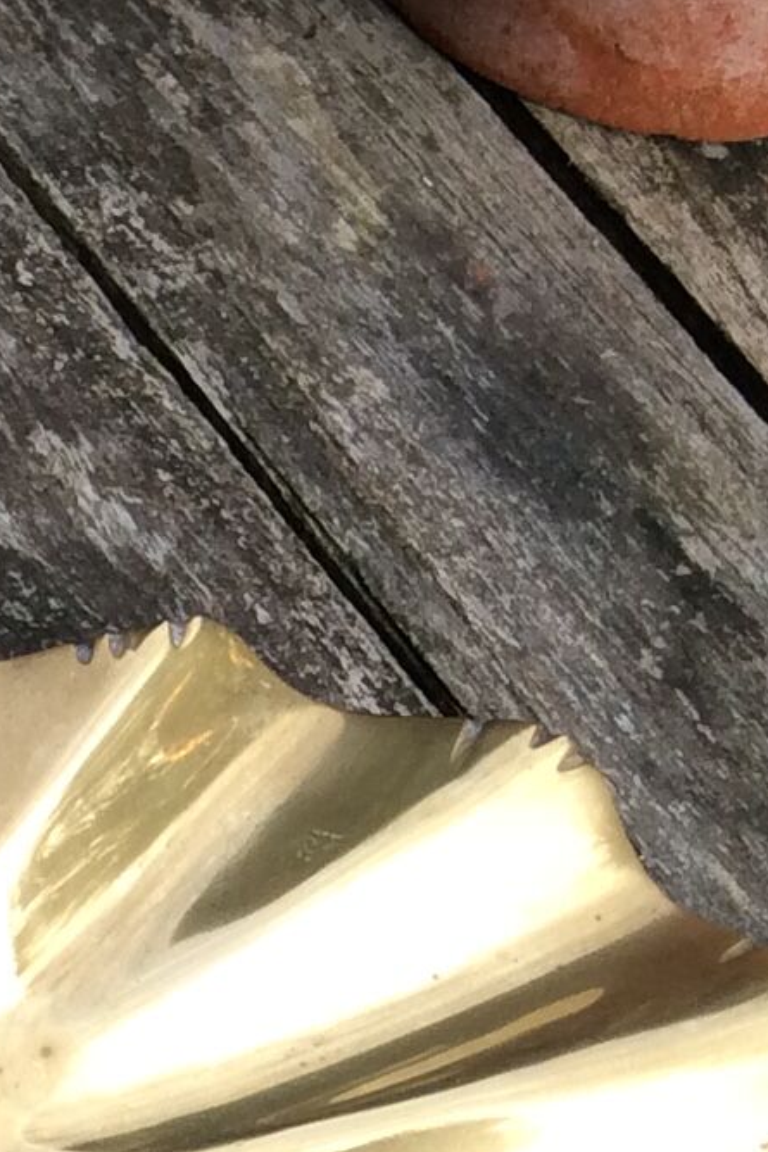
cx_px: -877
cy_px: 1226
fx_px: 4130
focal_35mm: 129
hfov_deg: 9.7
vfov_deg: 15.5
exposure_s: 1/443
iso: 32
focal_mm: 3.3
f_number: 2.4
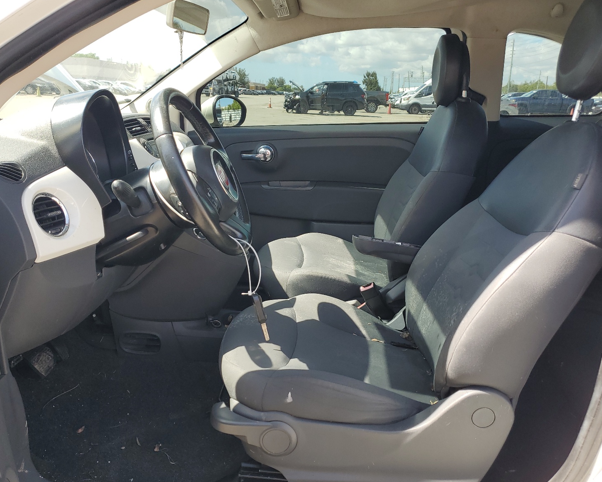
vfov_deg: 51.5
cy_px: 246
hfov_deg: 62.2
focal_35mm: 28
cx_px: 284
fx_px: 499
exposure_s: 1/500
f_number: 1.5
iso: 50
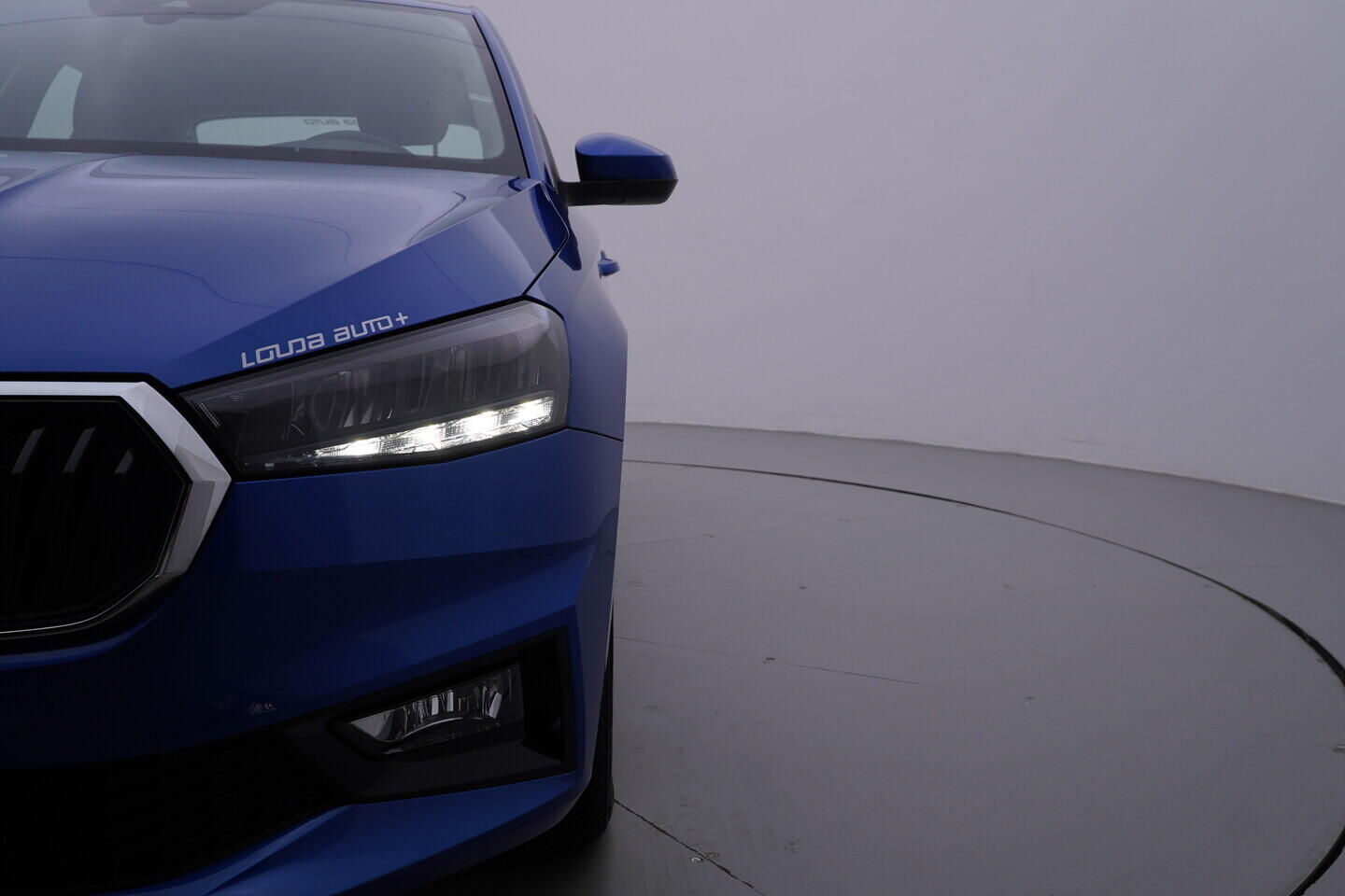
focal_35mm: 36
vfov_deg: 36.9
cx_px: 672
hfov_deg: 53.1
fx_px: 1345
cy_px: 448
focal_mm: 24
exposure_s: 1/125
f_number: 5.6
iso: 125
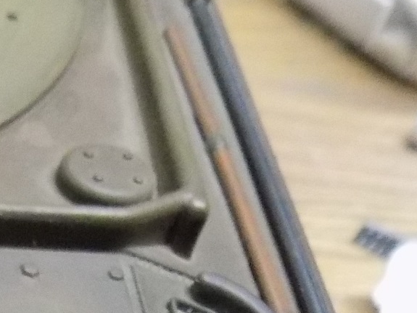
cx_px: -348
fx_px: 1241
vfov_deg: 12.4
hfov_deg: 16.0
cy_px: 657
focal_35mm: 103
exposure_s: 1/30
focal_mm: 4
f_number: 3.1
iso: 400
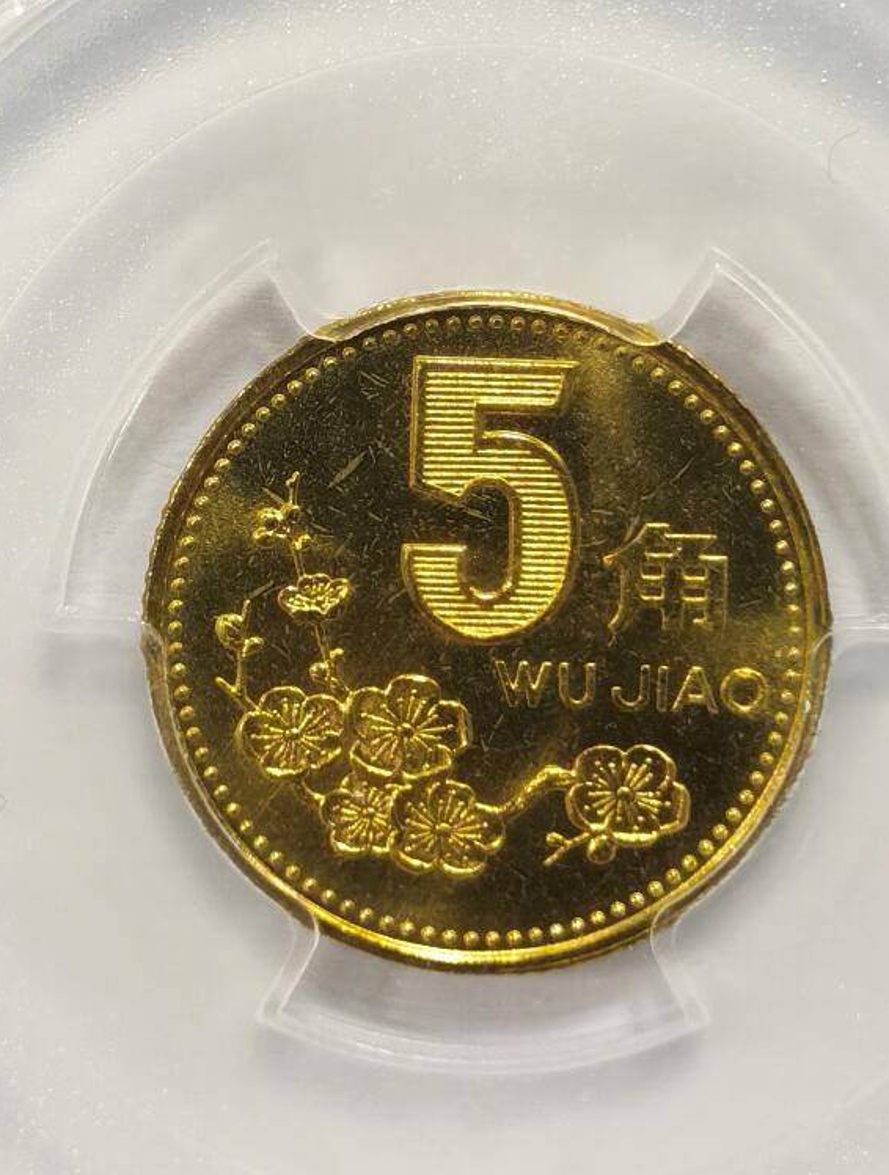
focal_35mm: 130
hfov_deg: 11.5
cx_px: 484
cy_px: 228
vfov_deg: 15.0
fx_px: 4426
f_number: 16
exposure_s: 1/100
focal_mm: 5.56
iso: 160
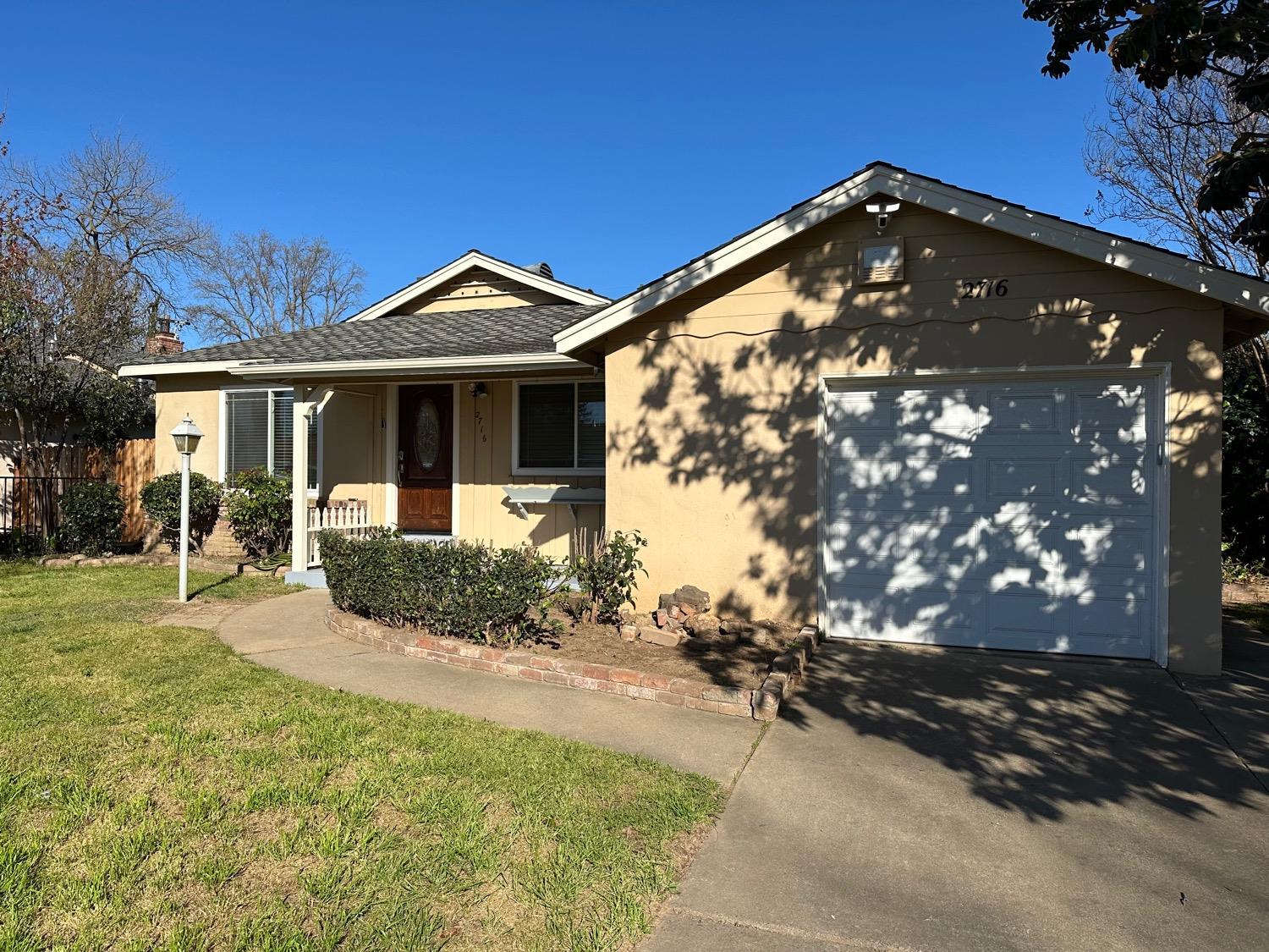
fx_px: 880
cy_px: 476
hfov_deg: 71.6
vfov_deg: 56.8
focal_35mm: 24
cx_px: 634
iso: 80
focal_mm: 6.86
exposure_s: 1/5525
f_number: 1.78
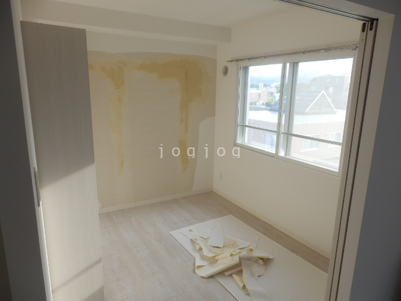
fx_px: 278
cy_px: 150
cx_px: 200
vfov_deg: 56.8
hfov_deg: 71.6
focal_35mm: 24
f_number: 3
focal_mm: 4.2
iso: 80
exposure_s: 1/60
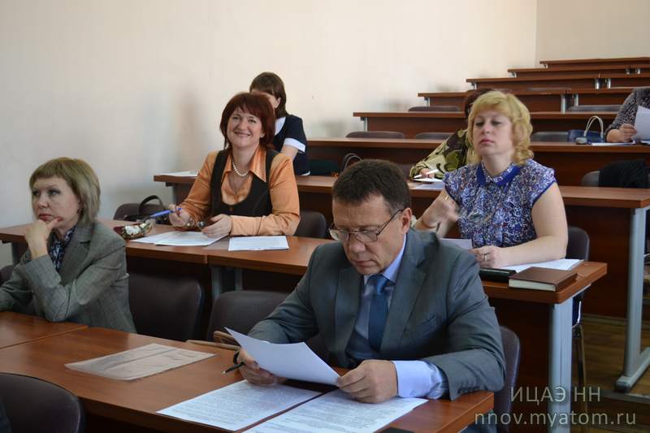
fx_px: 812
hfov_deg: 43.6
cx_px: 325
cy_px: 216
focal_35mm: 45
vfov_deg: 29.9
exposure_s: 1/60
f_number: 4.5
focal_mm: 30
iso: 800
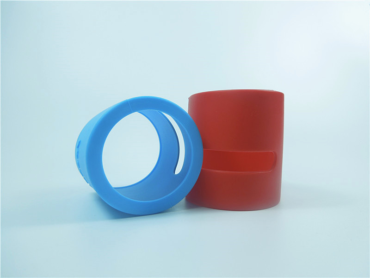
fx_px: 267
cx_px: 185
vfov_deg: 54.9
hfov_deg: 69.4
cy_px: 139
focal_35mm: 25
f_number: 3.3
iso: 100
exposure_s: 1/100
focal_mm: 4.5
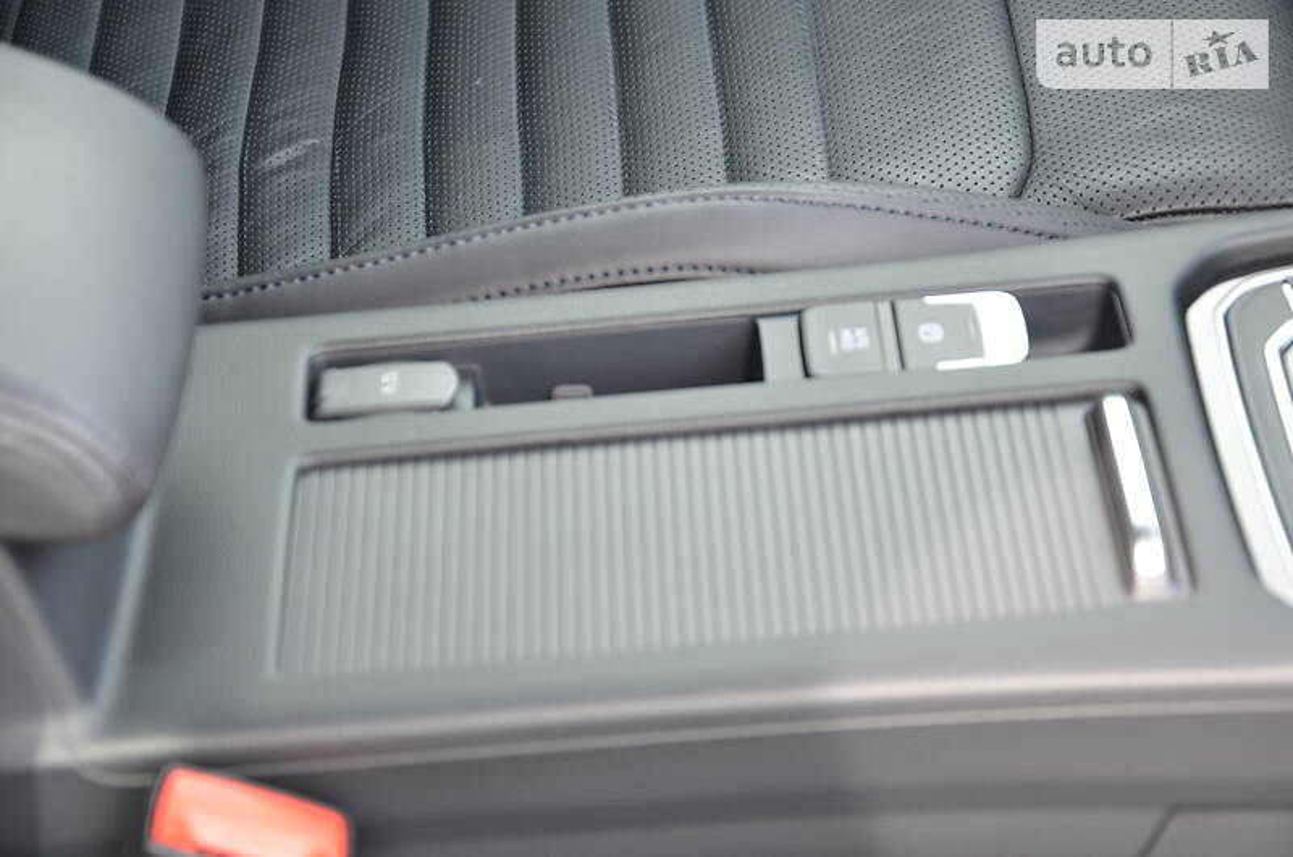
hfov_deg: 20.7
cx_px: 646
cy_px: 428
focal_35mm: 99
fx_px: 3549
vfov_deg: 13.8
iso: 450
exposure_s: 1/60
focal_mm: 66
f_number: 5.3
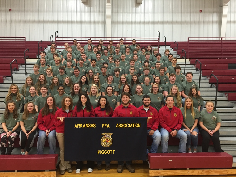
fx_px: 198
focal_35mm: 29
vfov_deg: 48.2
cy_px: 88
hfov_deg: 61.7
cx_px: 118
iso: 100
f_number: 2.2
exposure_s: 1/30
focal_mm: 4.15
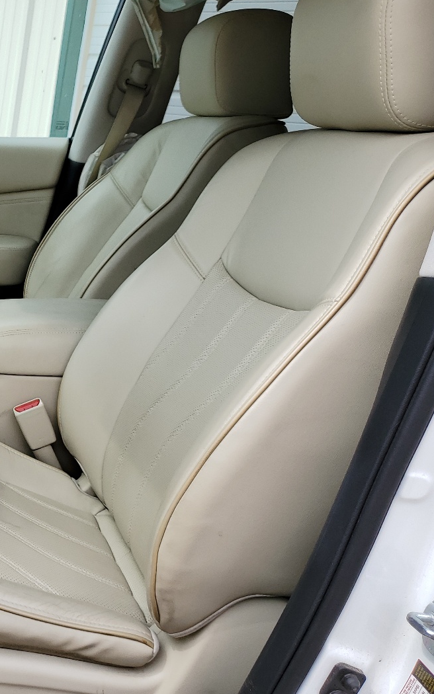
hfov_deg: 26.9
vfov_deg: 47.2
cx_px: -89
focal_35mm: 42
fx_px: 795
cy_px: 367
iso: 50
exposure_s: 1/1000
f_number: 1.5
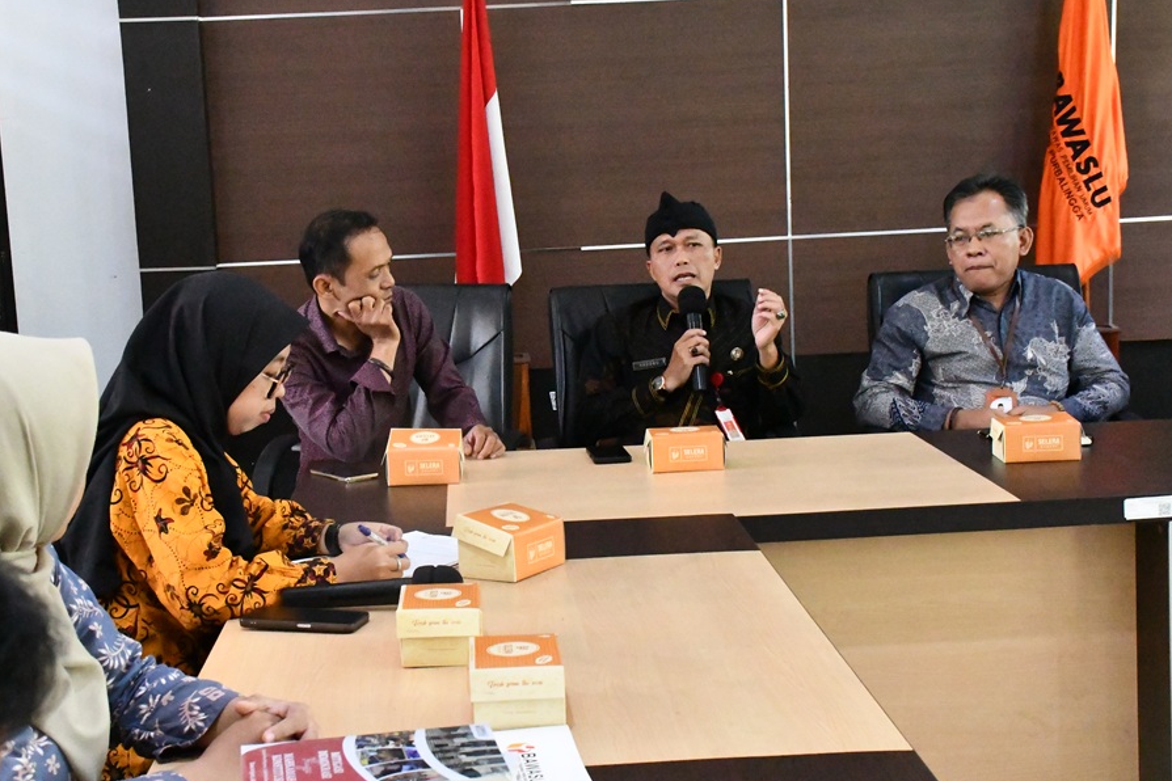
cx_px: 517
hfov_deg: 35.6
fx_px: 1823
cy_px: 417
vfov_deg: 24.2
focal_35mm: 56
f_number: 9
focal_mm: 30
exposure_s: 1/250
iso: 20000
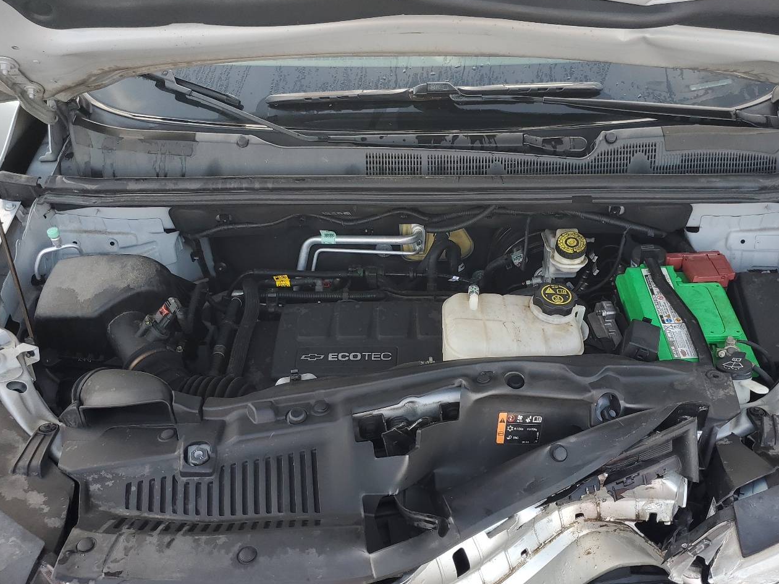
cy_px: 293
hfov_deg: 55.3
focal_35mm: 33
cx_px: 413
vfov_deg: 42.9
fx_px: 742
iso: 50
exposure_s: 1/233
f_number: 1.5
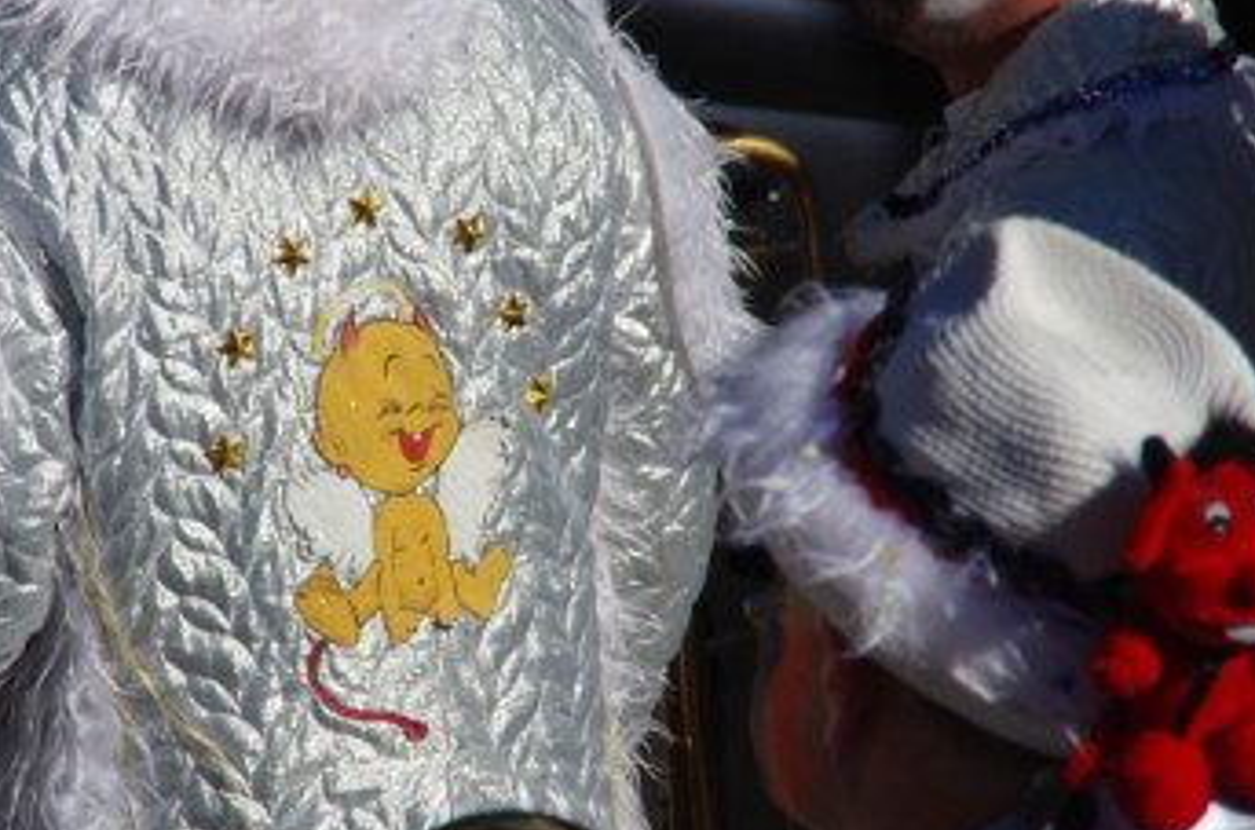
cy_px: 452
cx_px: 439
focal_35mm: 437
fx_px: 15199
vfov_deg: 3.1
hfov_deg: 4.7
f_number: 14
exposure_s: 1/400
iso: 200
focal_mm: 200
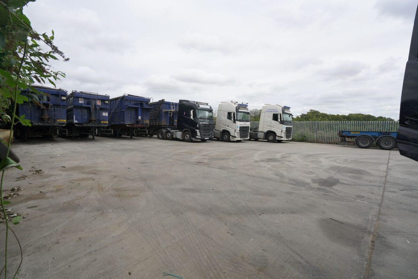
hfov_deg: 96.7
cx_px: 209
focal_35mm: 16
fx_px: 186
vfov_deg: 73.8
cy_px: 140
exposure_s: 1/500
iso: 100
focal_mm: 16
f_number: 5.6
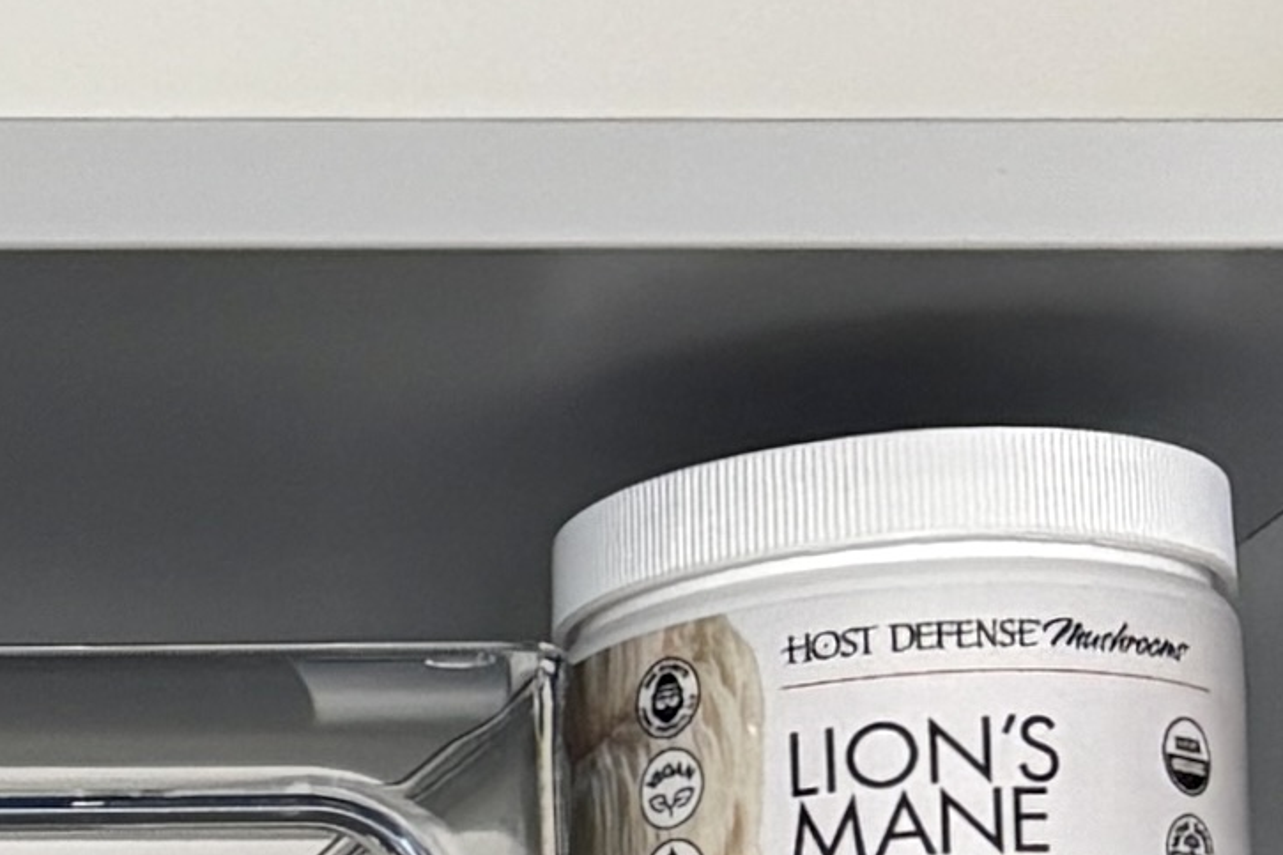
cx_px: -1861
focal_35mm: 206
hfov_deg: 9.0
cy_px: 1879
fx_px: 7339
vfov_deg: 6.4
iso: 125
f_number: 1.6
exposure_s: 1/67
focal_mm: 5.96
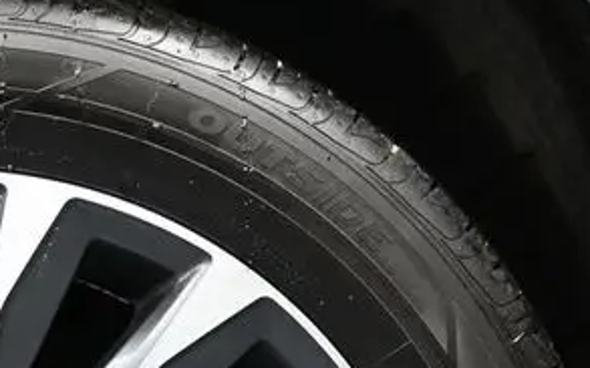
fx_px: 2151
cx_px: -87
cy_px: 626
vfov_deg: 9.4
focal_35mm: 134
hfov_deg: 15.2
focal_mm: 25
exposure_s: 1/125
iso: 1000
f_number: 4.2
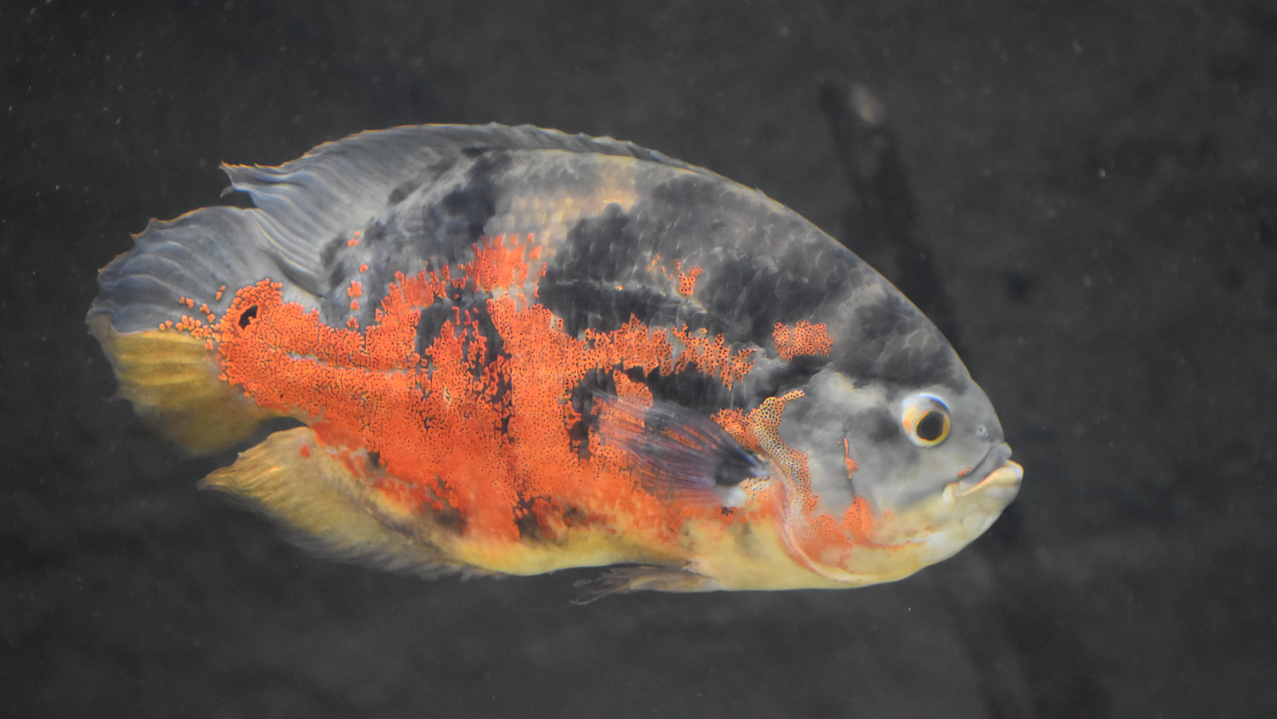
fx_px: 4368
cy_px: 376
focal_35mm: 129
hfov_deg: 16.6
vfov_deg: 9.4
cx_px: 639
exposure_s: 1/200
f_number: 4.8
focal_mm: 82
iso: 3200
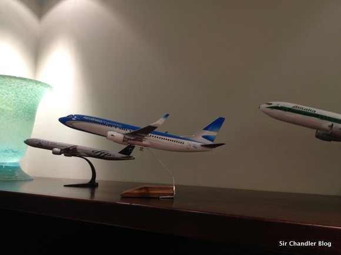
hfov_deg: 52.6
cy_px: 128
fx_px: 345
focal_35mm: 35
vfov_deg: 40.7
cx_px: 170
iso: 64
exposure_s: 1/20
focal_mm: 4.28
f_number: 2.4
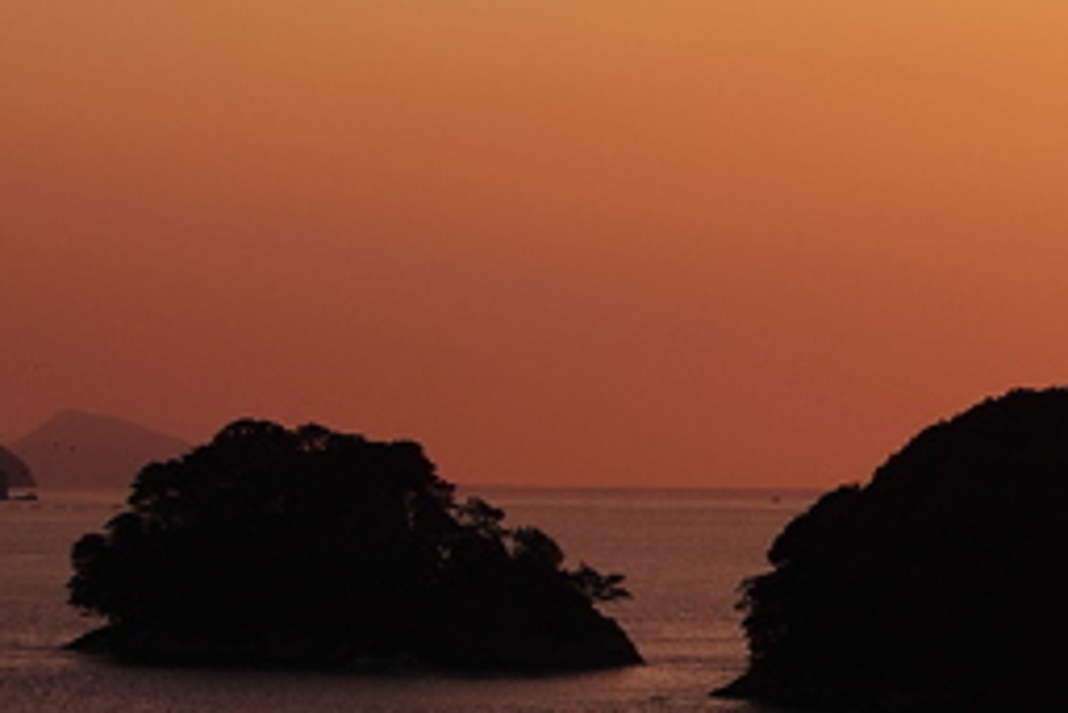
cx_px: 1944
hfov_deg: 10.5
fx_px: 5462
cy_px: 713
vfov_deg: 7.4
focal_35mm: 184
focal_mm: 31
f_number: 8
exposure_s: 1/800
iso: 200
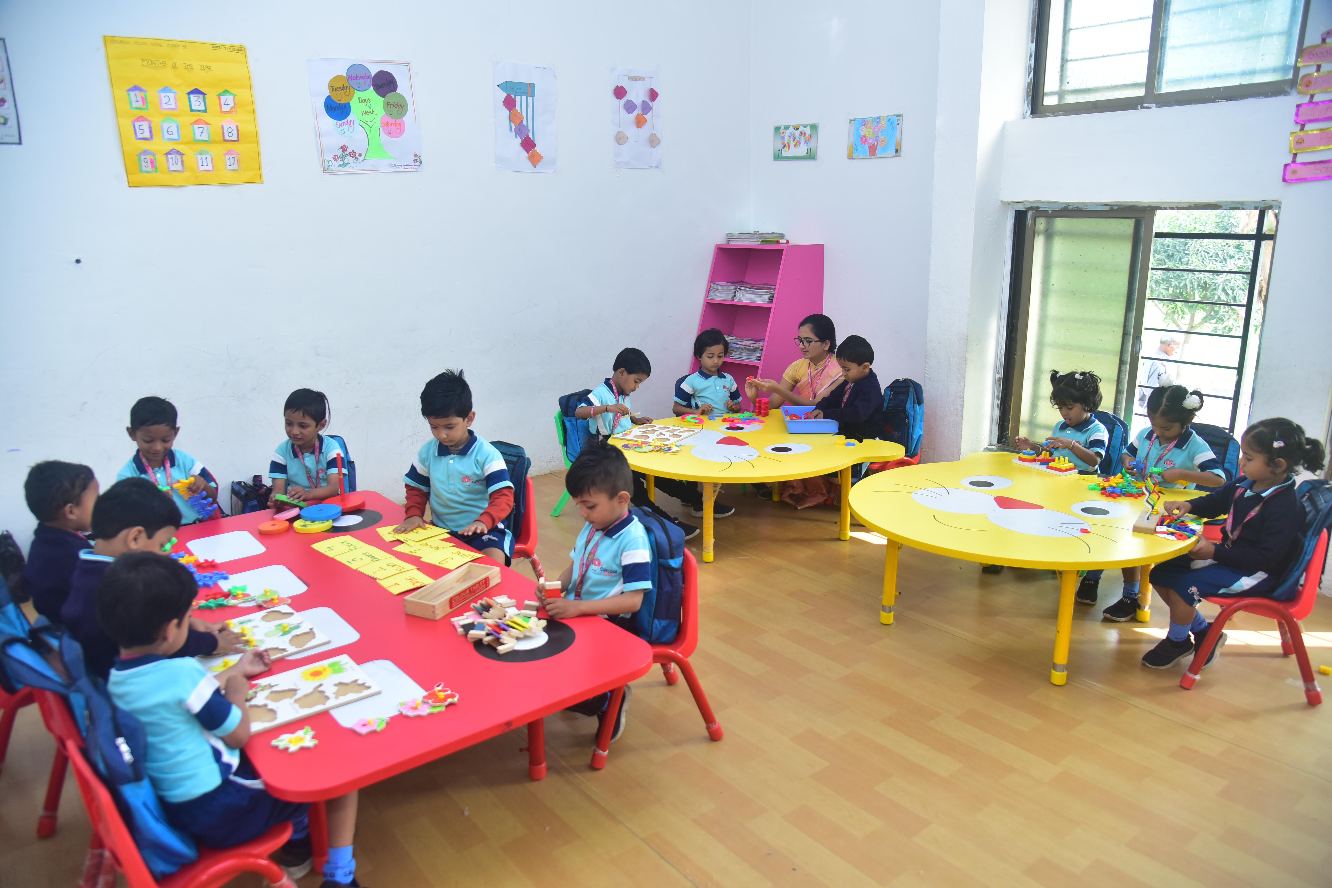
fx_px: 888
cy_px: 444
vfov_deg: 53.1
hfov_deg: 73.7
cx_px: 666
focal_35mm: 24
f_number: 4
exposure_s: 1/125
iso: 450
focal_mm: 24
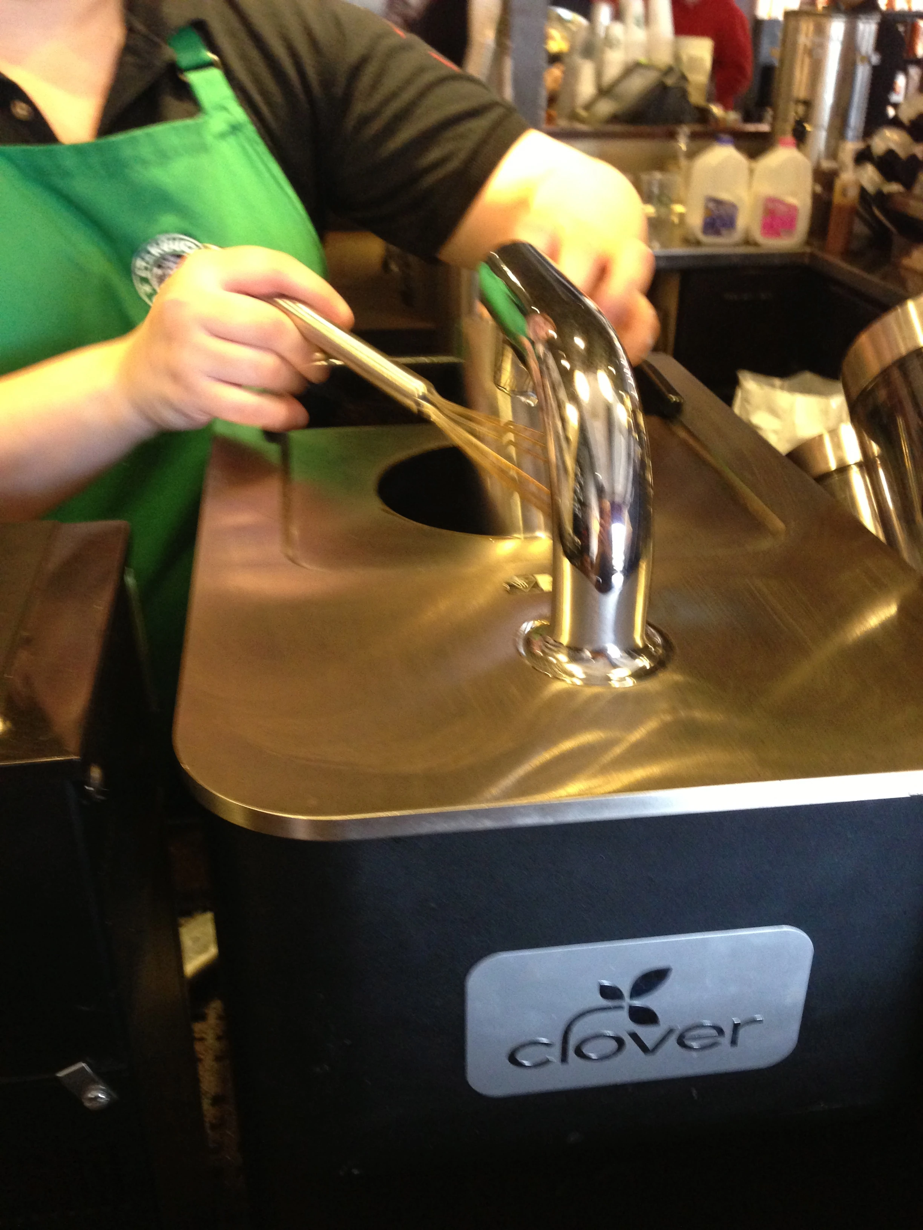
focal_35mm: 33
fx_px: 1173
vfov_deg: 55.4
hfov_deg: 42.9
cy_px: 615
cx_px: 462
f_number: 2.4
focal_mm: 4.13
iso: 320
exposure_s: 1/20
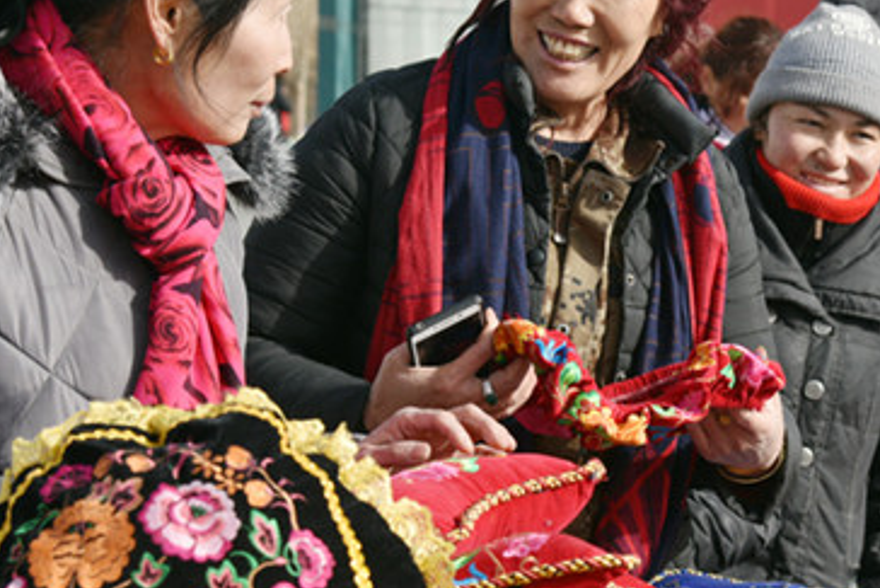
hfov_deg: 18.4
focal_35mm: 110
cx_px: 672
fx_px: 2690
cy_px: 332
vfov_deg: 12.5
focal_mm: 50
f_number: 5.6
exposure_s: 1/800
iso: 110
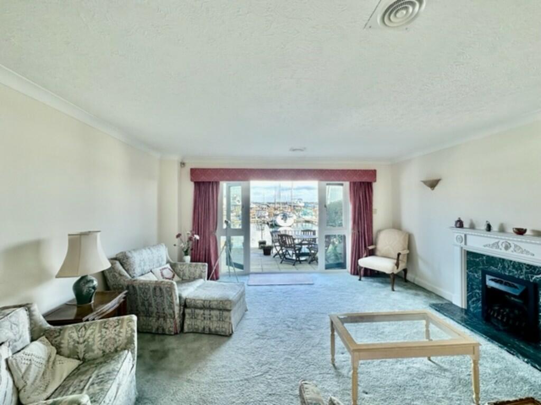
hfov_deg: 102.1
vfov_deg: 85.7
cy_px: 202
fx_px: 219
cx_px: 270
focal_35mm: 14
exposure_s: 1/246
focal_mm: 2.22
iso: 40
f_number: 2.2
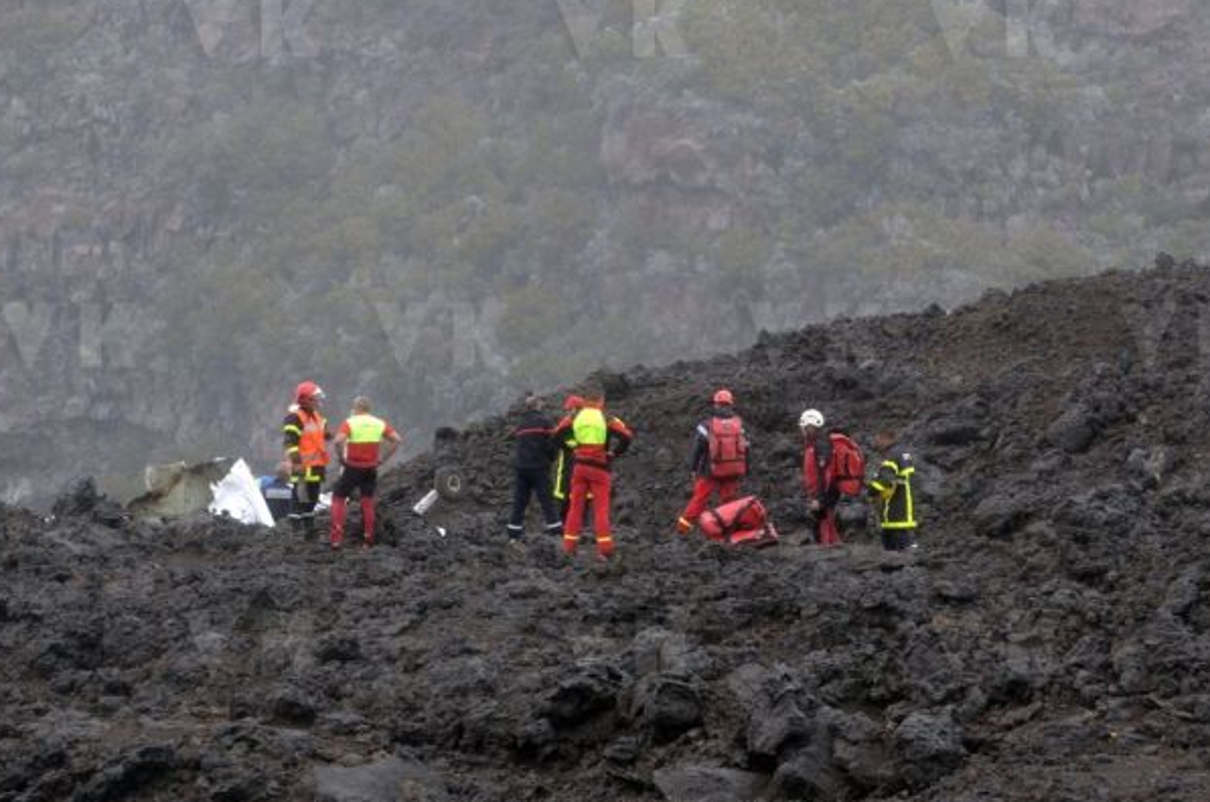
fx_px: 13490
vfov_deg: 3.4
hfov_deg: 5.1
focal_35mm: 402
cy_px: 397
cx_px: 622
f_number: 8
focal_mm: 200
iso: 250
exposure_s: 1/200
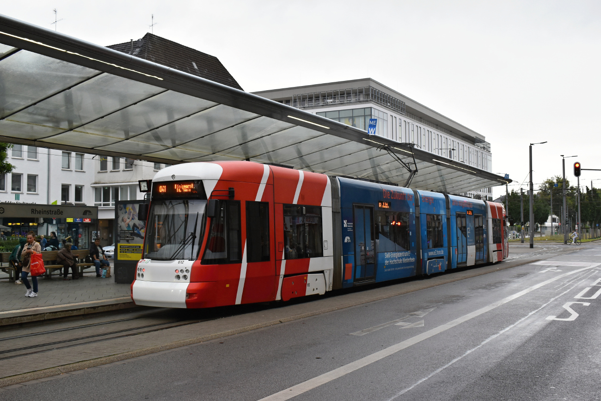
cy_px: 200
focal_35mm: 39
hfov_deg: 49.5
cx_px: 300
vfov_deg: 34.2
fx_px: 651
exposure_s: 1/200
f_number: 8
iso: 400
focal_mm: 26
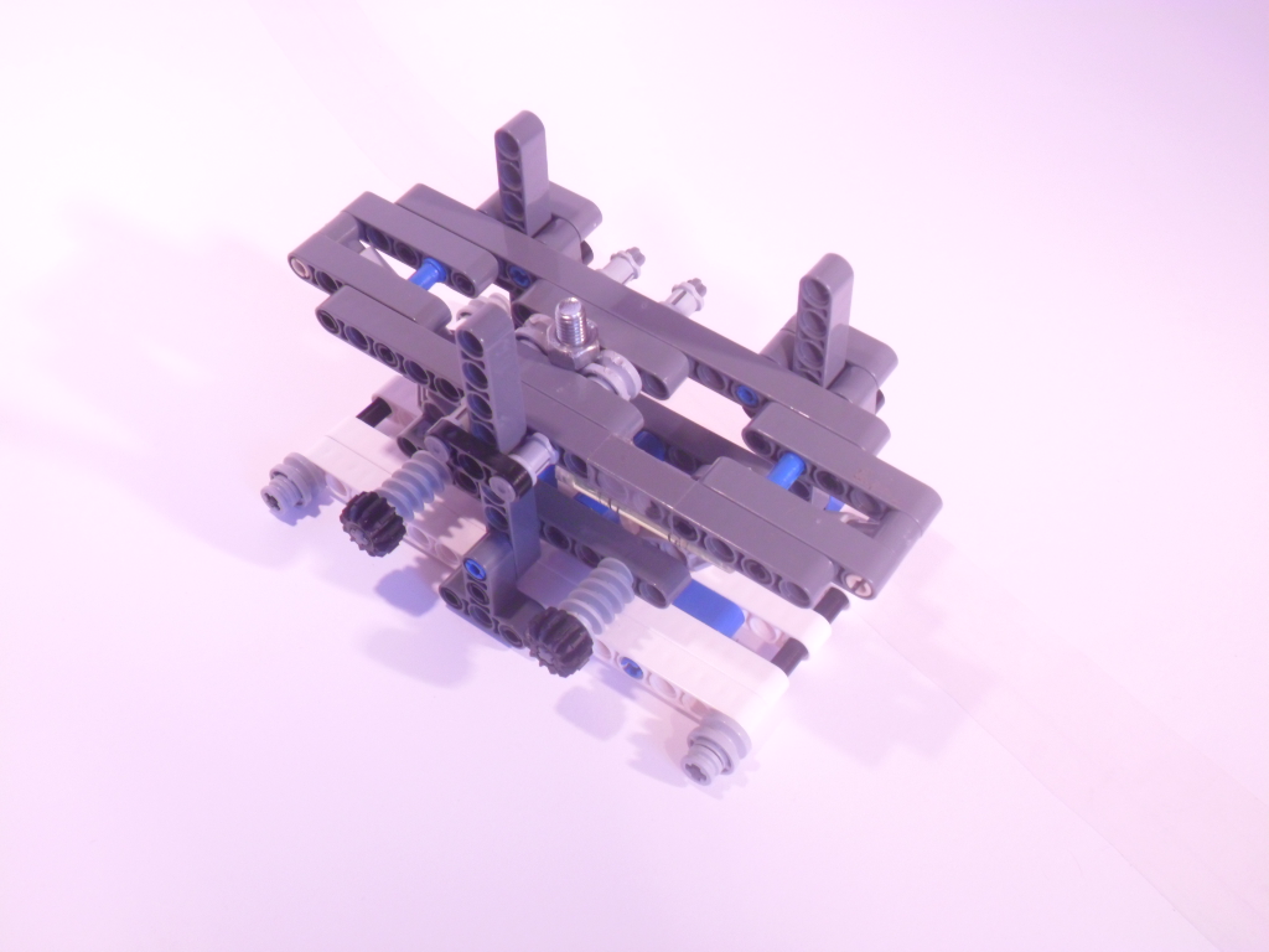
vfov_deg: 32.9
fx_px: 1613
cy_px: 476
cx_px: 634
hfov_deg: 42.9
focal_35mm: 44
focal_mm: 7.8
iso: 160
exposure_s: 1/30
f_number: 4.5
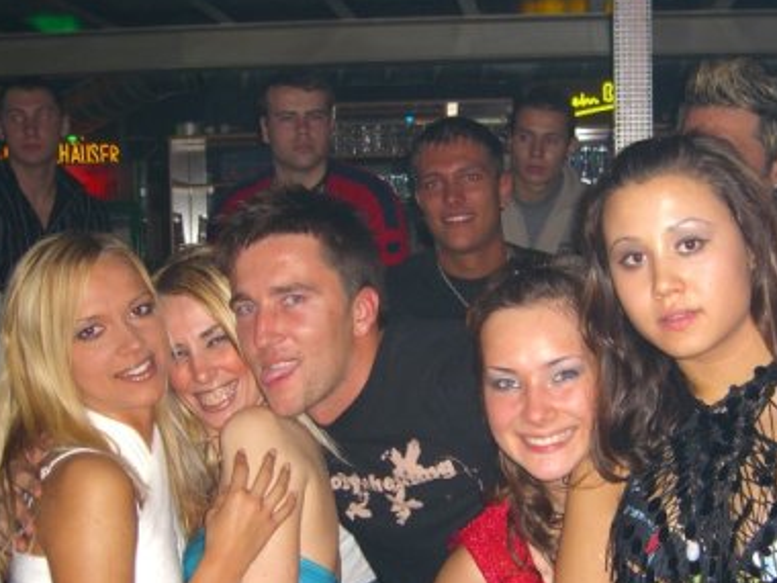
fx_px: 1347
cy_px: 399
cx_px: 458
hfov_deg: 32.1
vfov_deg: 24.3
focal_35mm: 60
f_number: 2.8
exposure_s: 1/60
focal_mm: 7.9
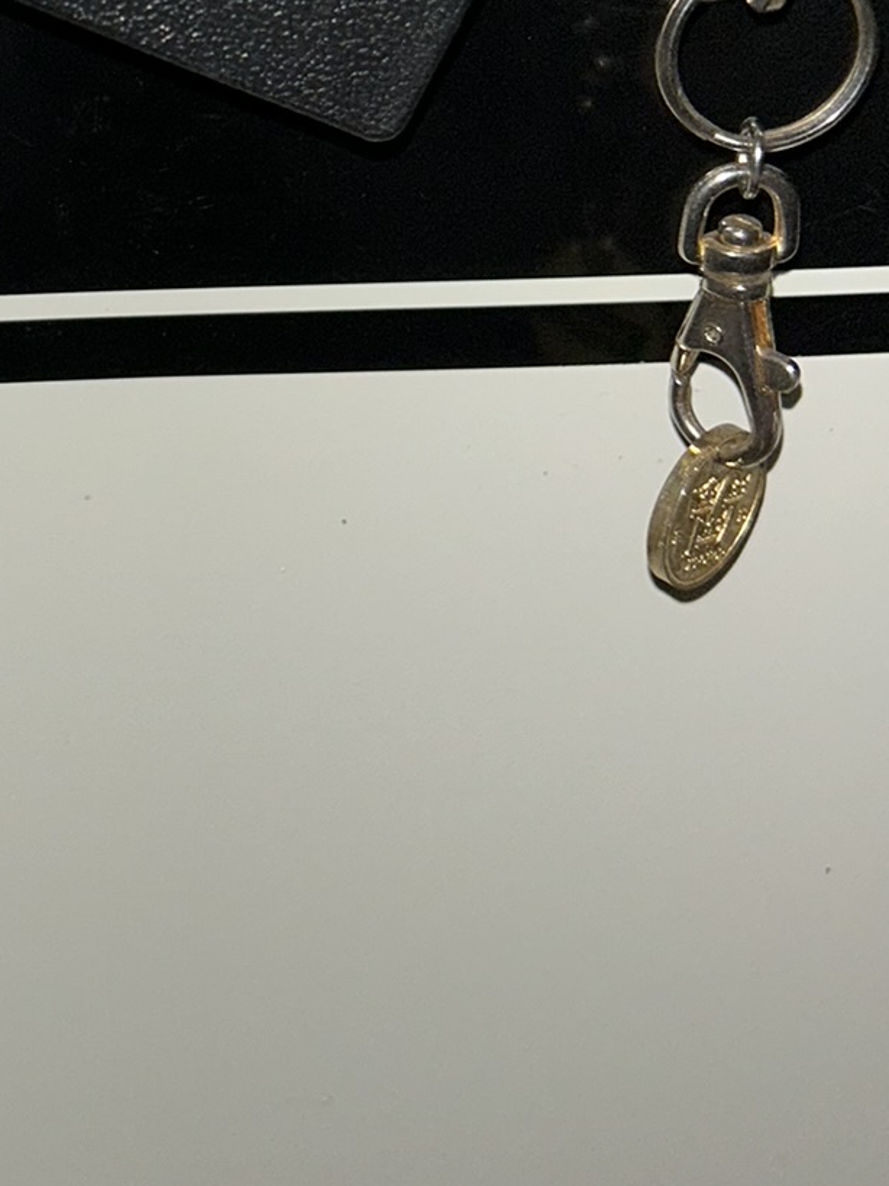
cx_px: 43
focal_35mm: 65
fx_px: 2226
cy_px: 139
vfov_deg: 28.8
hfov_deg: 21.9
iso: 32
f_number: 1.5
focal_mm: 5.7
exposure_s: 1/4
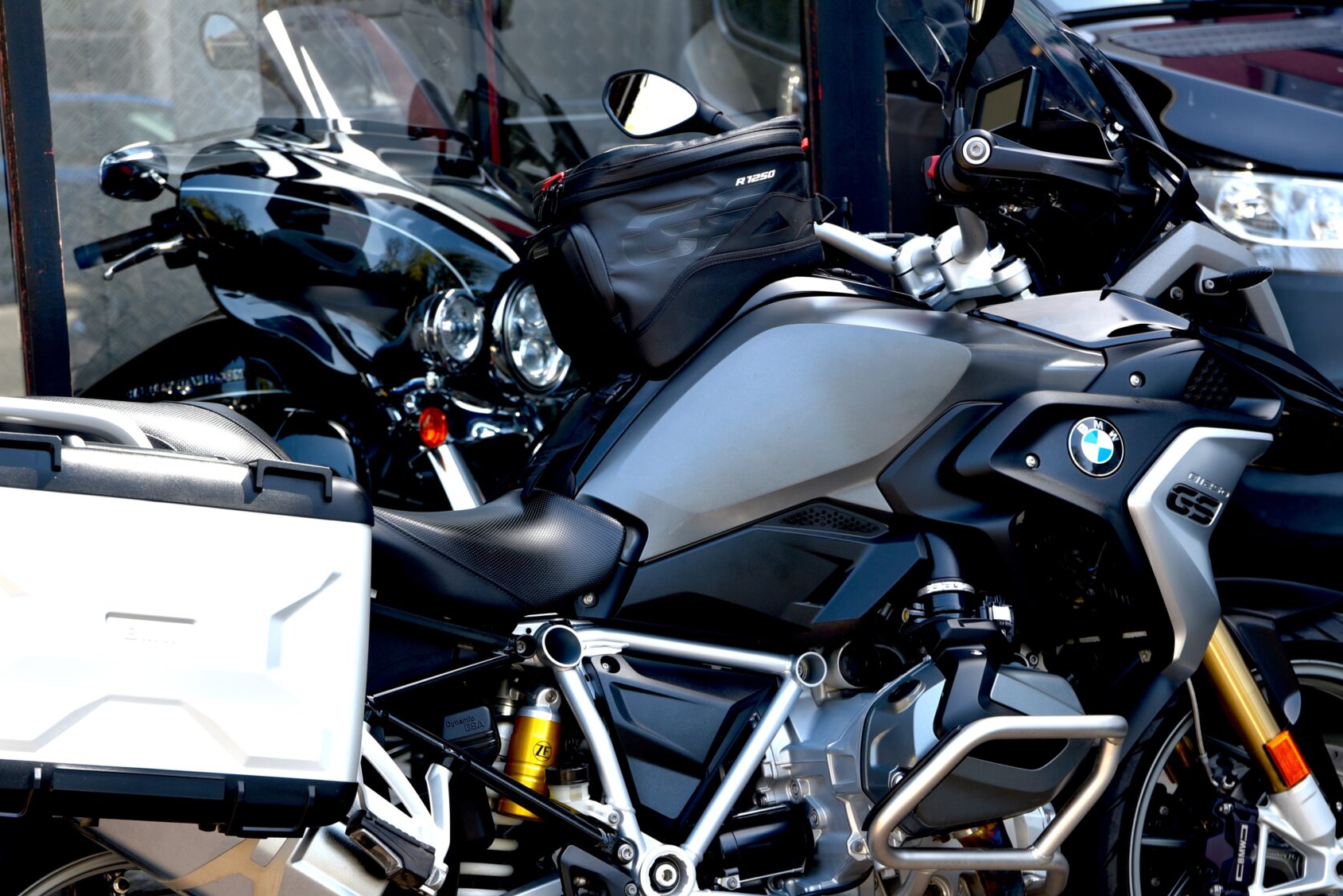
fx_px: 3506
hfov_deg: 21.7
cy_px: 605
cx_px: 601
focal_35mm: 94
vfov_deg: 14.5
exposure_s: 1/100
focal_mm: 62
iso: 100
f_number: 5
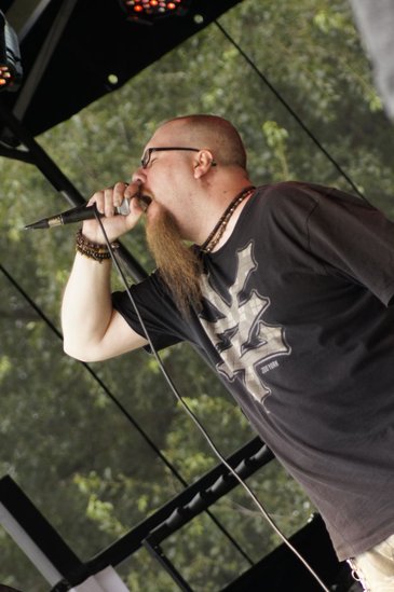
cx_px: 197
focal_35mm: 210
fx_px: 3454
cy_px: 296
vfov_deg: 9.8
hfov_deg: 6.5
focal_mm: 140
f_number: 5.6
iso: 800
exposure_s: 1/250
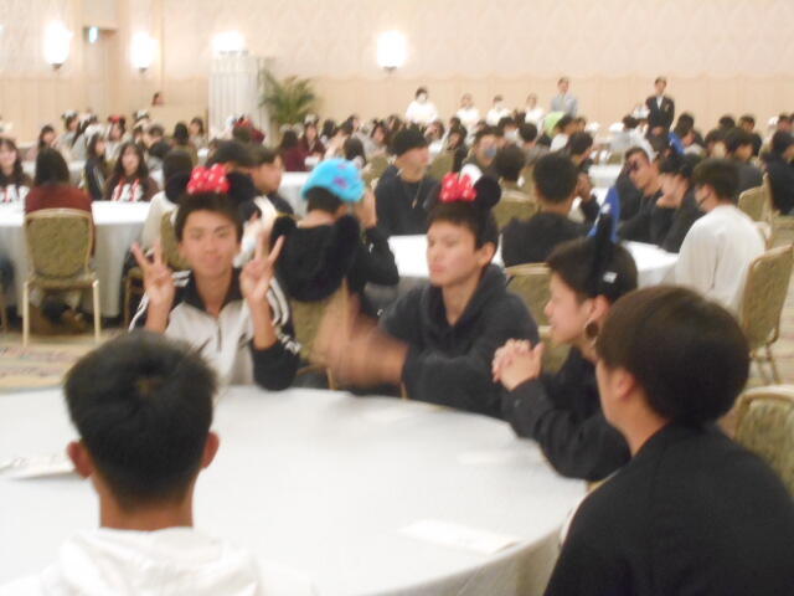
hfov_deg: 29.4
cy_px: 298
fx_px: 1514
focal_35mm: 66
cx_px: 397
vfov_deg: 22.3
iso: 800
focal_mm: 11.6
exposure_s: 1/10
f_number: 5.3
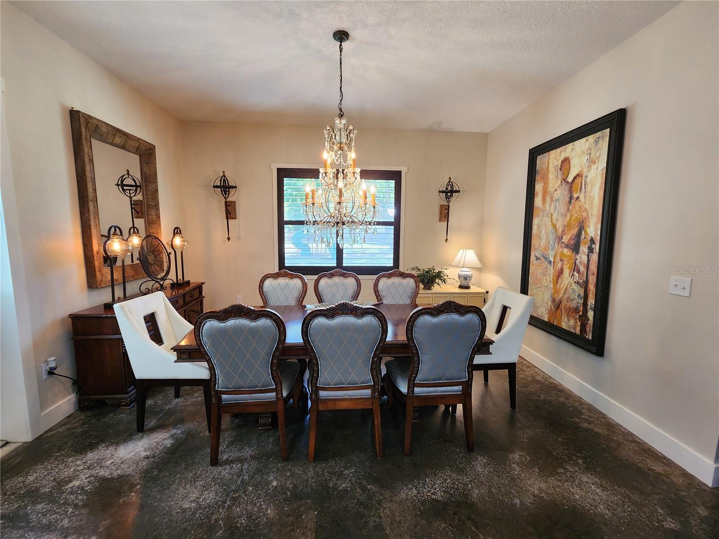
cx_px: 360
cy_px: 270
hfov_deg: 106.2
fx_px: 270
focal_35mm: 13
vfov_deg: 89.9
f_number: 2.2
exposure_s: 1/60
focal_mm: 2.2
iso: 200
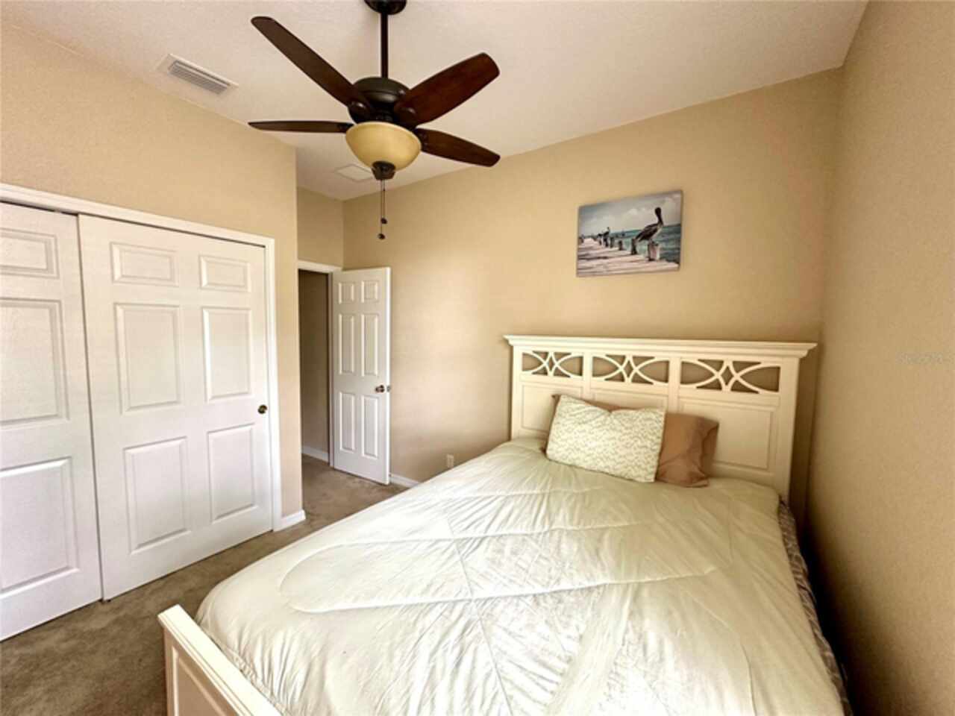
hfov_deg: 102.1
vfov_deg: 85.7
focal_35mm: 14
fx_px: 386
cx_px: 478
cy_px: 358
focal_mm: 2.22
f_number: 2.2
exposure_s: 1/72
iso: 320
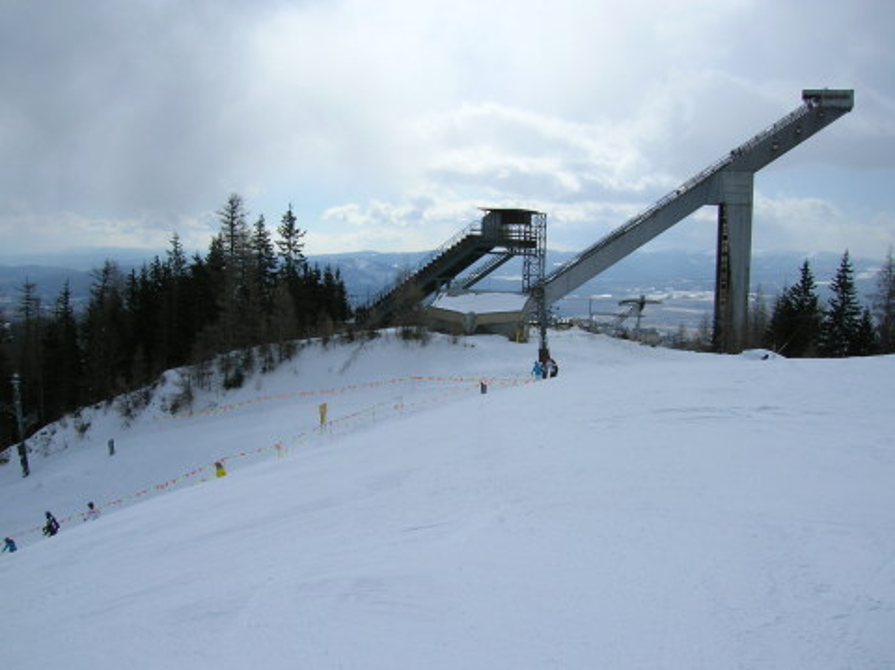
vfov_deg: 41.7
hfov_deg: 54.0
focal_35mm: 34
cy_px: 335
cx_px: 448
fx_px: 878
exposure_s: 1/882
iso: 50
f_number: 4.9
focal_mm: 5.7
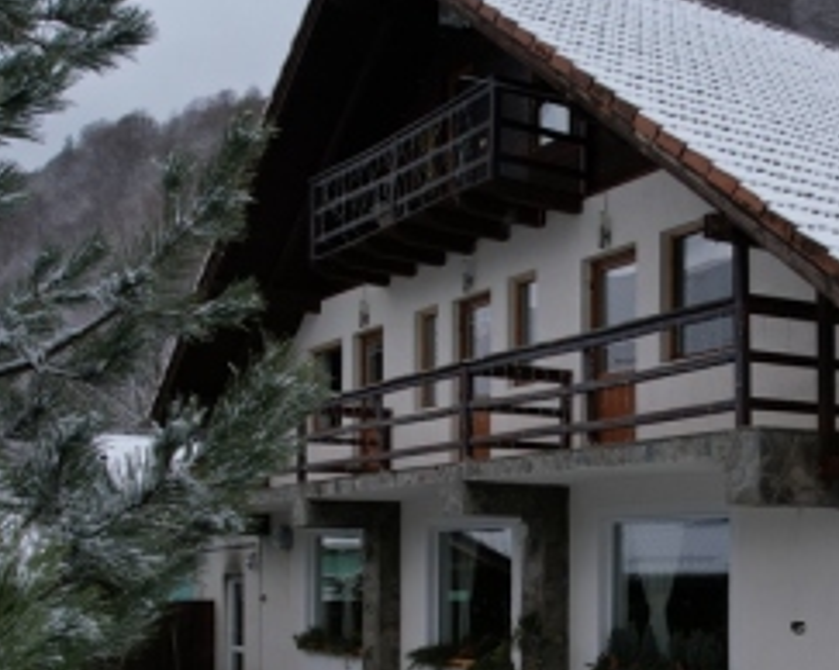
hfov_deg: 35.8
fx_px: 1265
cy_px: 546
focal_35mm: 51
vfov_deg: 28.9
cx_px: 639
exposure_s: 1/500
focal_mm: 8.38
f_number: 2.8
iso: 100
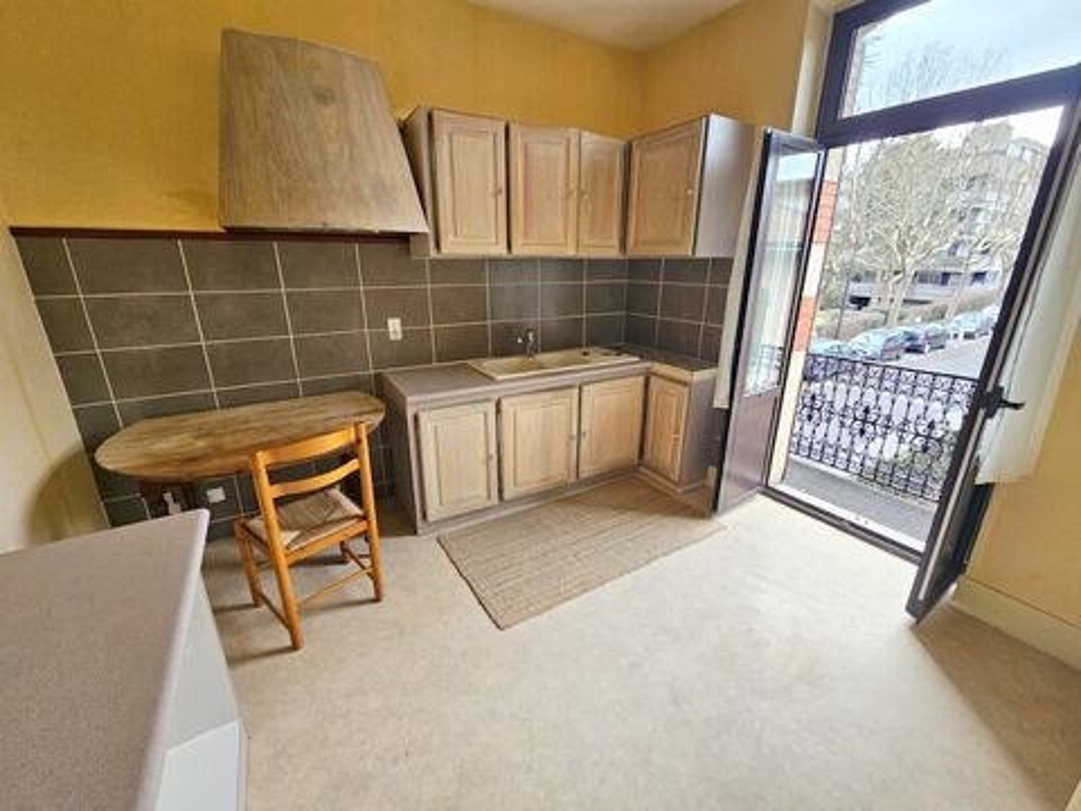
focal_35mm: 13
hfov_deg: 106.2
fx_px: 406
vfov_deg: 89.9
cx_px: 540
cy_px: 406
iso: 64
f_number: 2.2
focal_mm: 2.2
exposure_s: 1/71
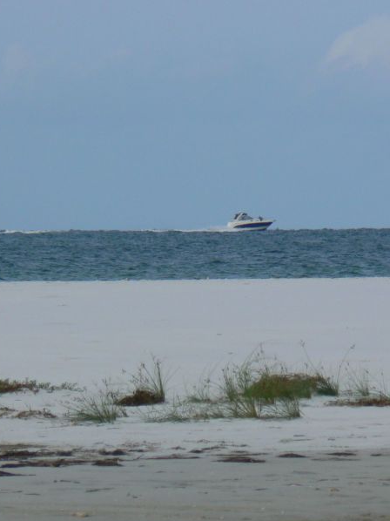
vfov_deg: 3.4
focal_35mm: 578
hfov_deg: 2.6
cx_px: 266
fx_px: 8689
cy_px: 260
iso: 80
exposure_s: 1/400
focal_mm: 72
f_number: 8
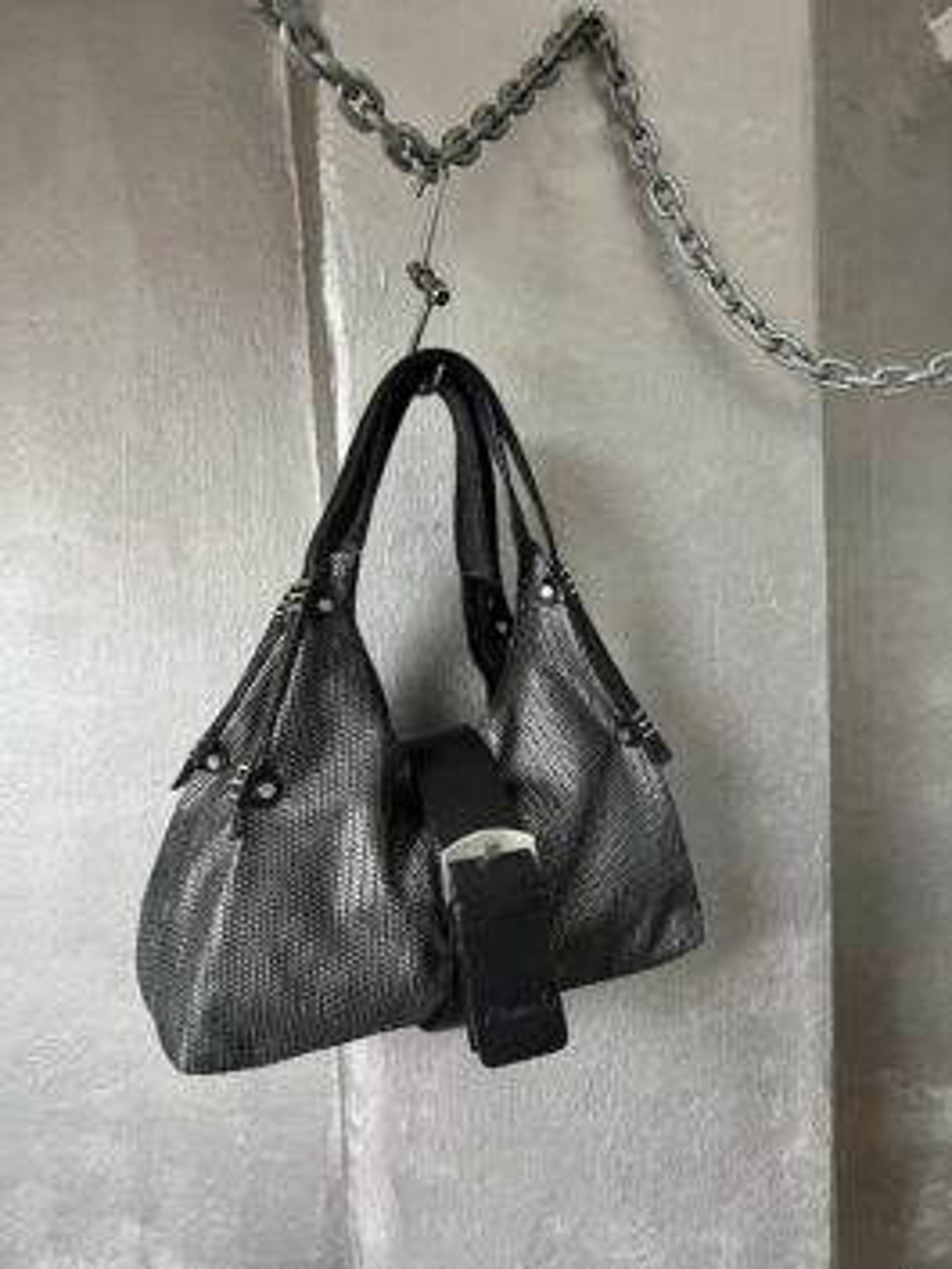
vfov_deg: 67.3
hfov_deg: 53.1
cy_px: 634
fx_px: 953
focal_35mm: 26
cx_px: 476
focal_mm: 5.7
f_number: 1.5
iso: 250
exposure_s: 1/60
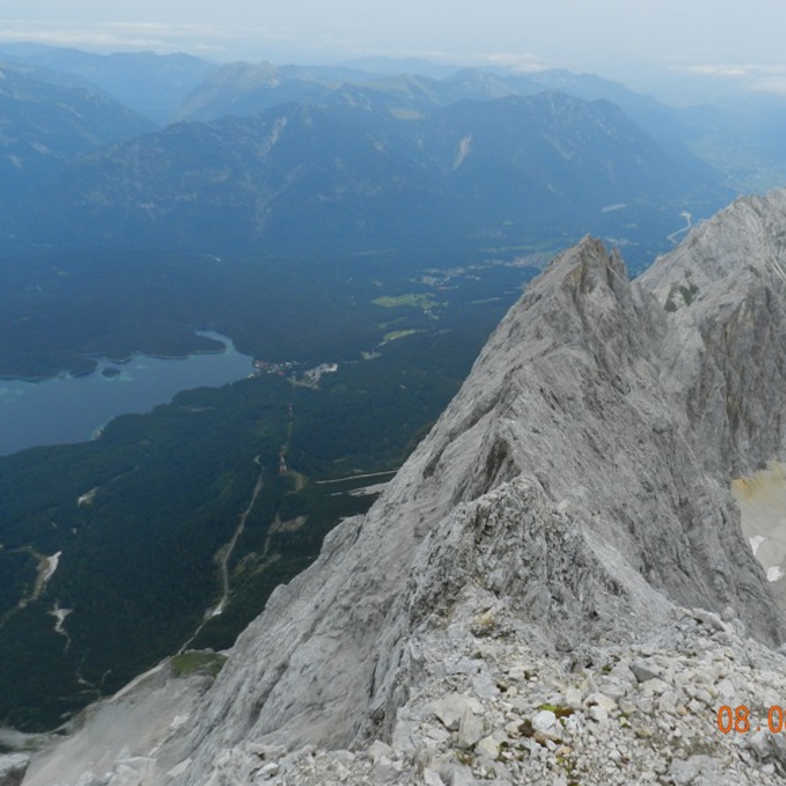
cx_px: 509
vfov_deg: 57.3
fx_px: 719
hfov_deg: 56.4
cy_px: 398
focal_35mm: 28
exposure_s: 1/800
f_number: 4.5
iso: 160
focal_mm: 4
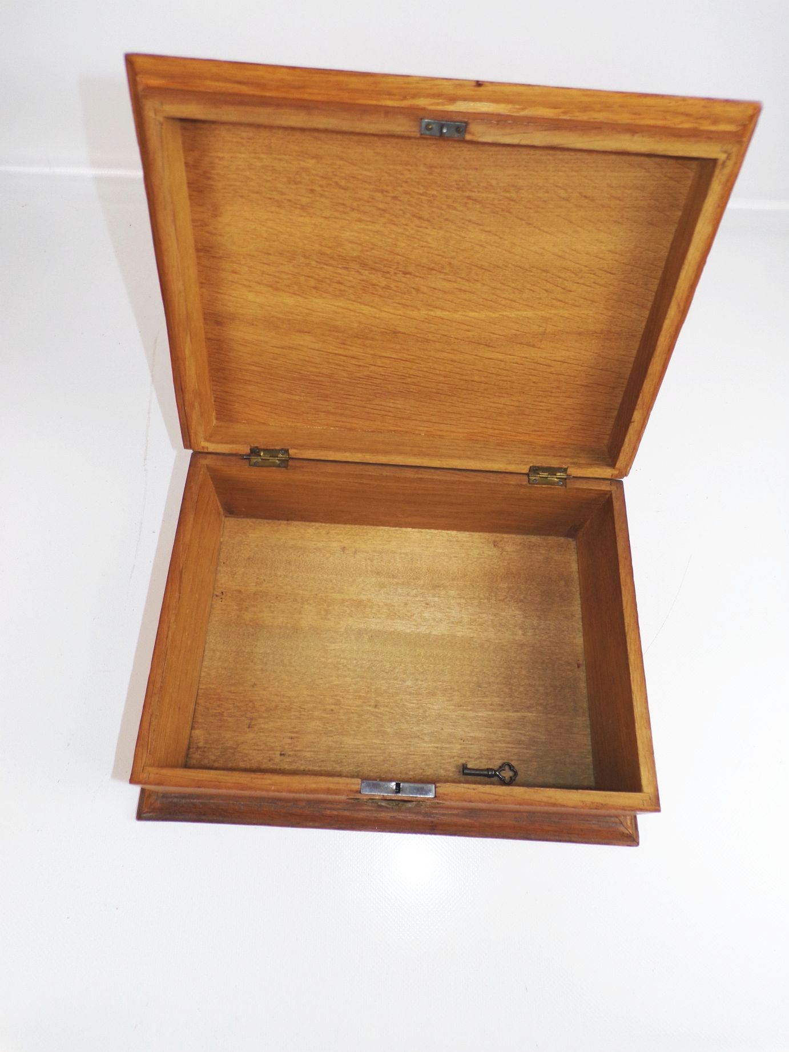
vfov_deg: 71.6
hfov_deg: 56.8
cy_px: 526
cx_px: 394
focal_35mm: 24
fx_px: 729
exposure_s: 1/70
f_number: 3
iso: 80
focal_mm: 4.3
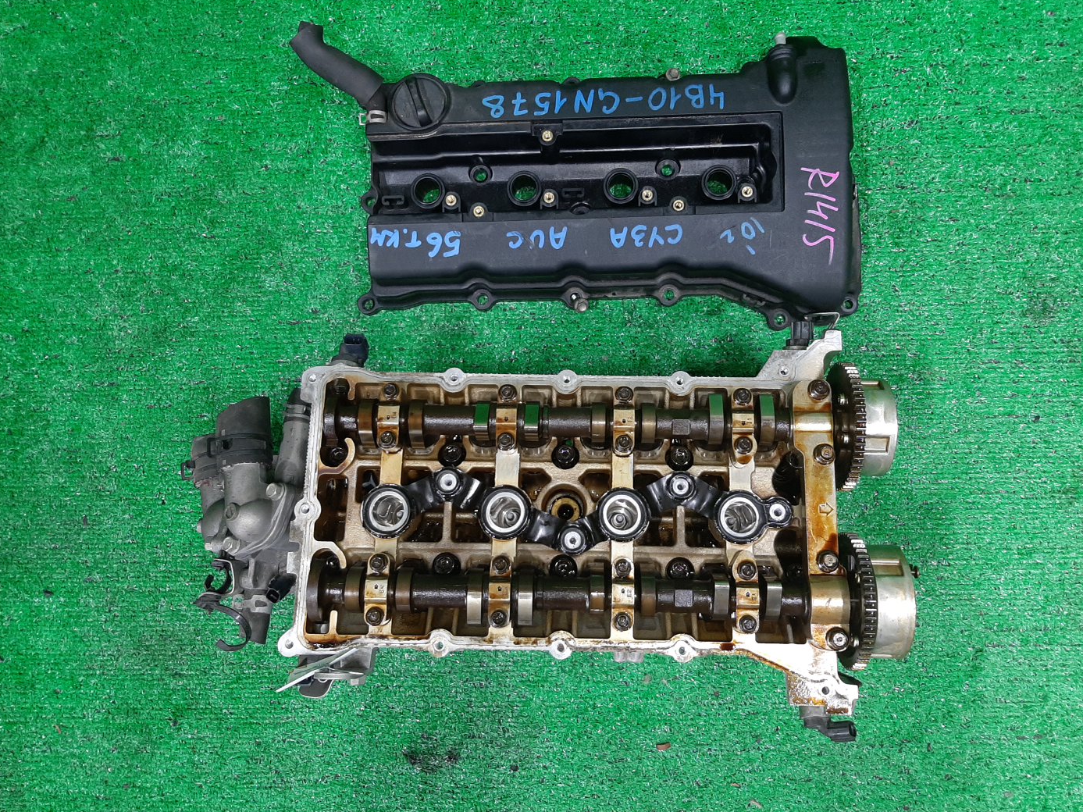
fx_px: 845
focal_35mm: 27
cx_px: 558
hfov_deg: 65.3
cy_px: 397
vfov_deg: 51.3
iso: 123
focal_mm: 3.93
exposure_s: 1/50
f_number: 1.7
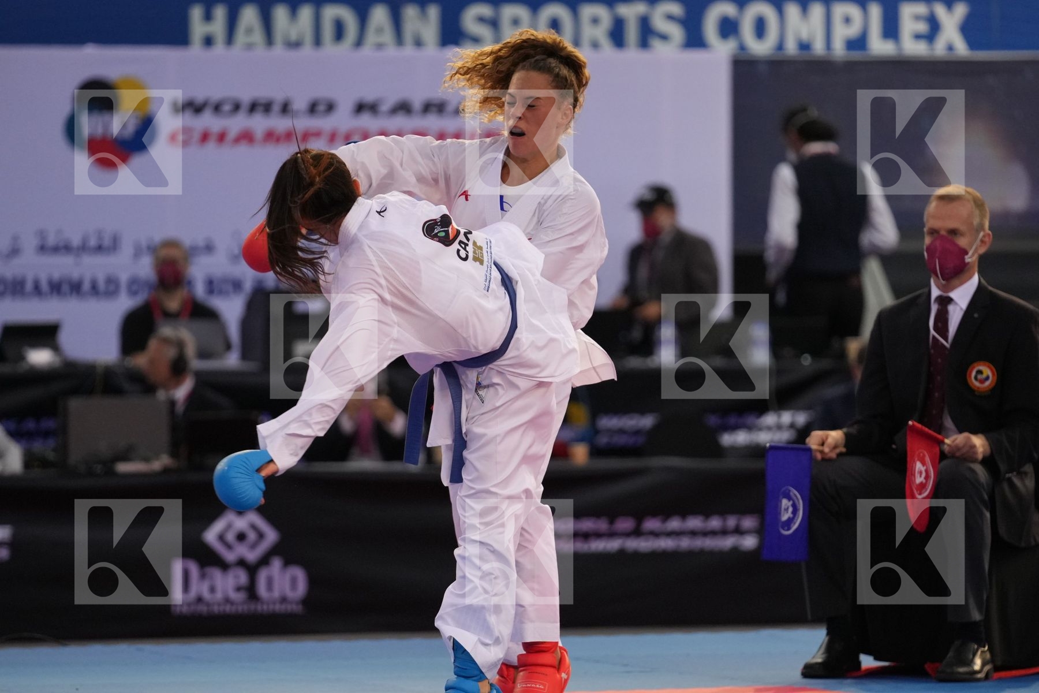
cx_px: 520
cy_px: 346
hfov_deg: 6.9
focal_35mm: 300
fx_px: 8658
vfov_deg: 4.6
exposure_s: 1/1000
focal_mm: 200
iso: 2000
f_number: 2.8
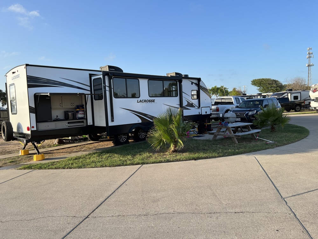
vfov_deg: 53.1
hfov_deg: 67.3
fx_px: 239
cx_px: 159
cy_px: 120
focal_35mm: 26
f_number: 1.5
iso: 50
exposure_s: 1/2008
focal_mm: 5.7
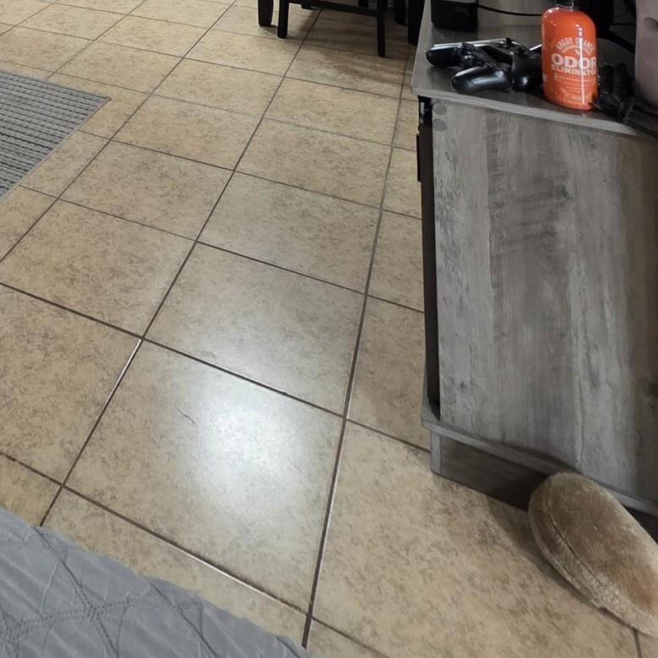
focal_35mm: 34
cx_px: -14
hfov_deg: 41.5
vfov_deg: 32.0
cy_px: -256
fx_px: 731
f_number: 1.9
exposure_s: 1/60
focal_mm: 2.2
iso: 400
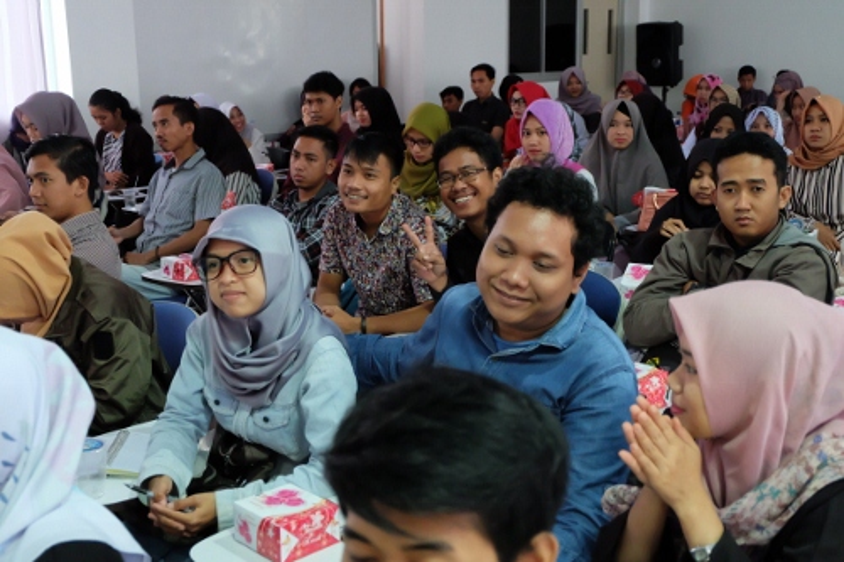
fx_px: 984
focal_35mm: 42
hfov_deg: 46.4
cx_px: 422
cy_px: 281
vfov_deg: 31.9
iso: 6400
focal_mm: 28.2
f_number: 4.5
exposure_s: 1/38
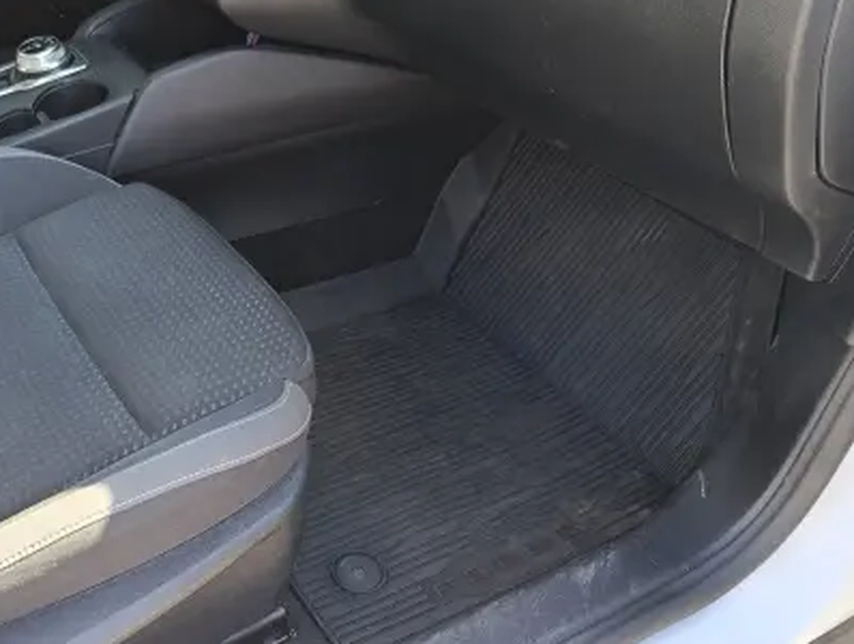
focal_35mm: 37
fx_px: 914
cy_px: 363
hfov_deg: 48.9
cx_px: 264
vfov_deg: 38.7
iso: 225
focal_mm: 6.11
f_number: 1.65
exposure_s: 1/100
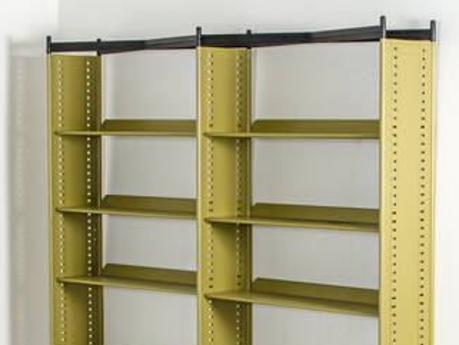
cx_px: 247
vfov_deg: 13.1
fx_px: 1500
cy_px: 250
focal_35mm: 113
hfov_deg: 17.4
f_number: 16
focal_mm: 35
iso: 125
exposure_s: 1/160
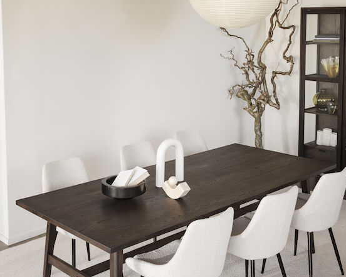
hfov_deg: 36.6
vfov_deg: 29.6
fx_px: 522
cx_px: 152
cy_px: 168
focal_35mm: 51
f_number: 4
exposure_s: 1/80
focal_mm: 30
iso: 250
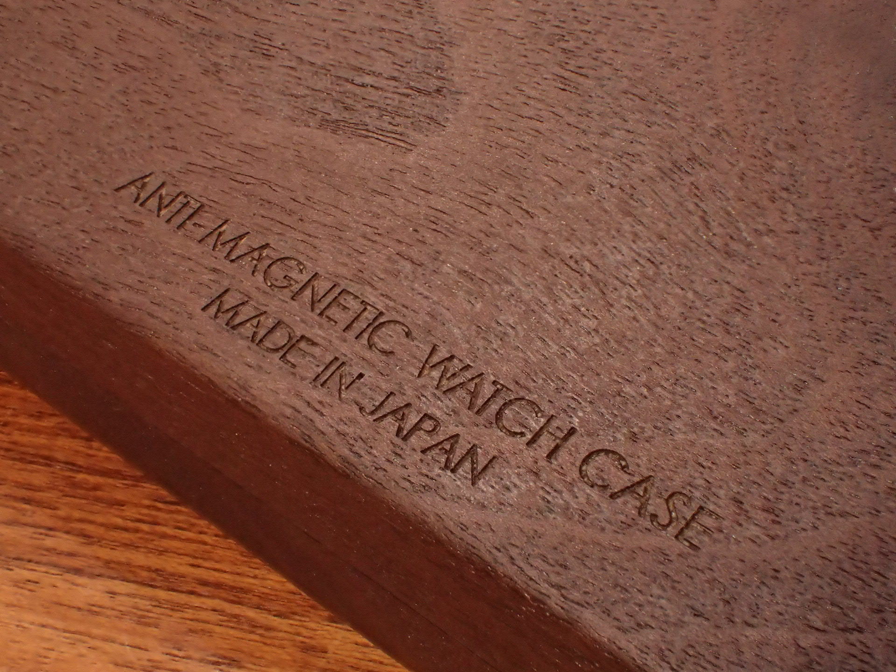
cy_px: 336
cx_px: 448
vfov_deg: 25.7
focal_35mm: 57
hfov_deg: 33.8
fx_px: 1475
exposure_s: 1/50
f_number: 5
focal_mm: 10.29
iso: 1000
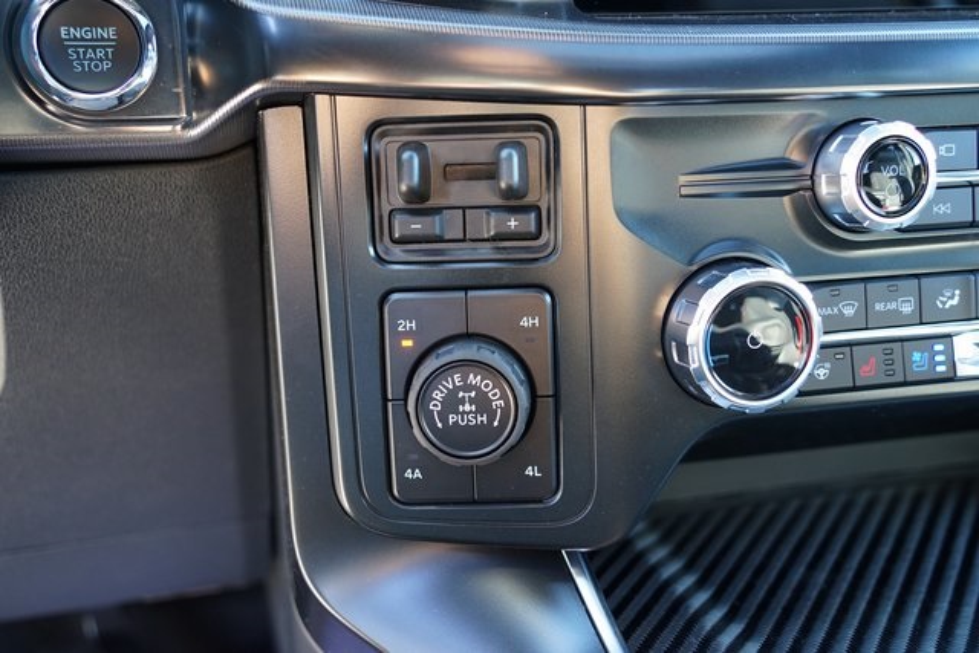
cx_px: 490
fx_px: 1006
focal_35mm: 37
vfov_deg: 36.0
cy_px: 326
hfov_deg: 51.9
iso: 1000
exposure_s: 1/60
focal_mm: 37
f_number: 4
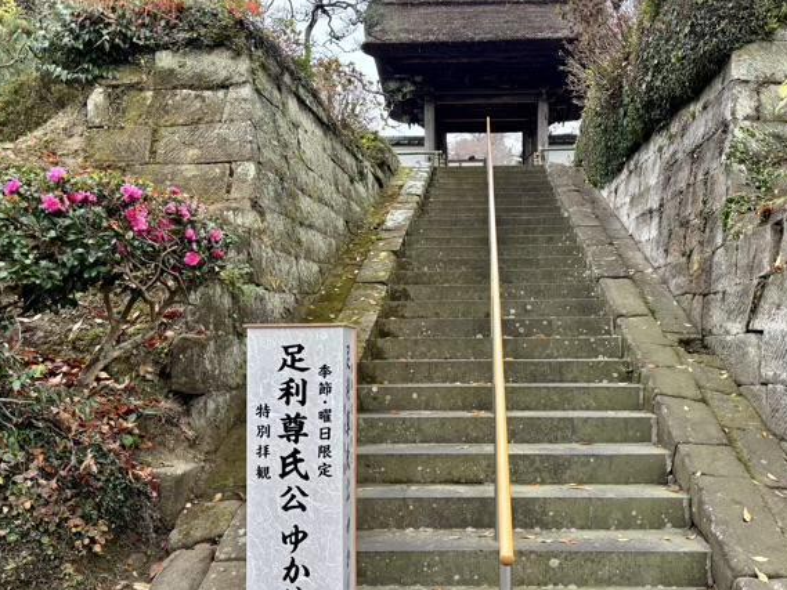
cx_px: 470
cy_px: 316
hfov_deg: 56.4
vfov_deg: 44.1
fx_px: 728
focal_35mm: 32
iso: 80
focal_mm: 5.96
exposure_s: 1/121
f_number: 1.6
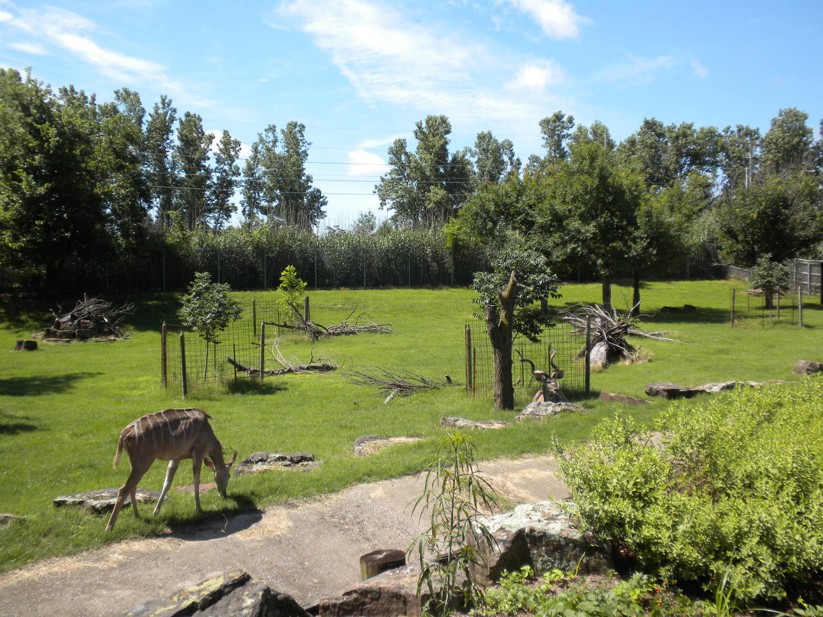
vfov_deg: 38.7
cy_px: 308
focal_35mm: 37
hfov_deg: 50.1
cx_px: 412
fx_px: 880
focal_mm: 6.6
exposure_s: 1/534
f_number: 3.5
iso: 64
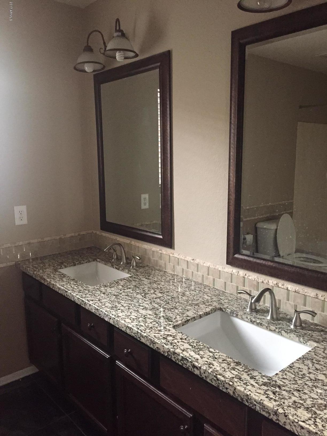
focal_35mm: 29
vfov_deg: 61.7
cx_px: 164
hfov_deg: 48.2
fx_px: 365
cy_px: 218
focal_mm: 4.15
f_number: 2.2
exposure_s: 1/15
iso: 320
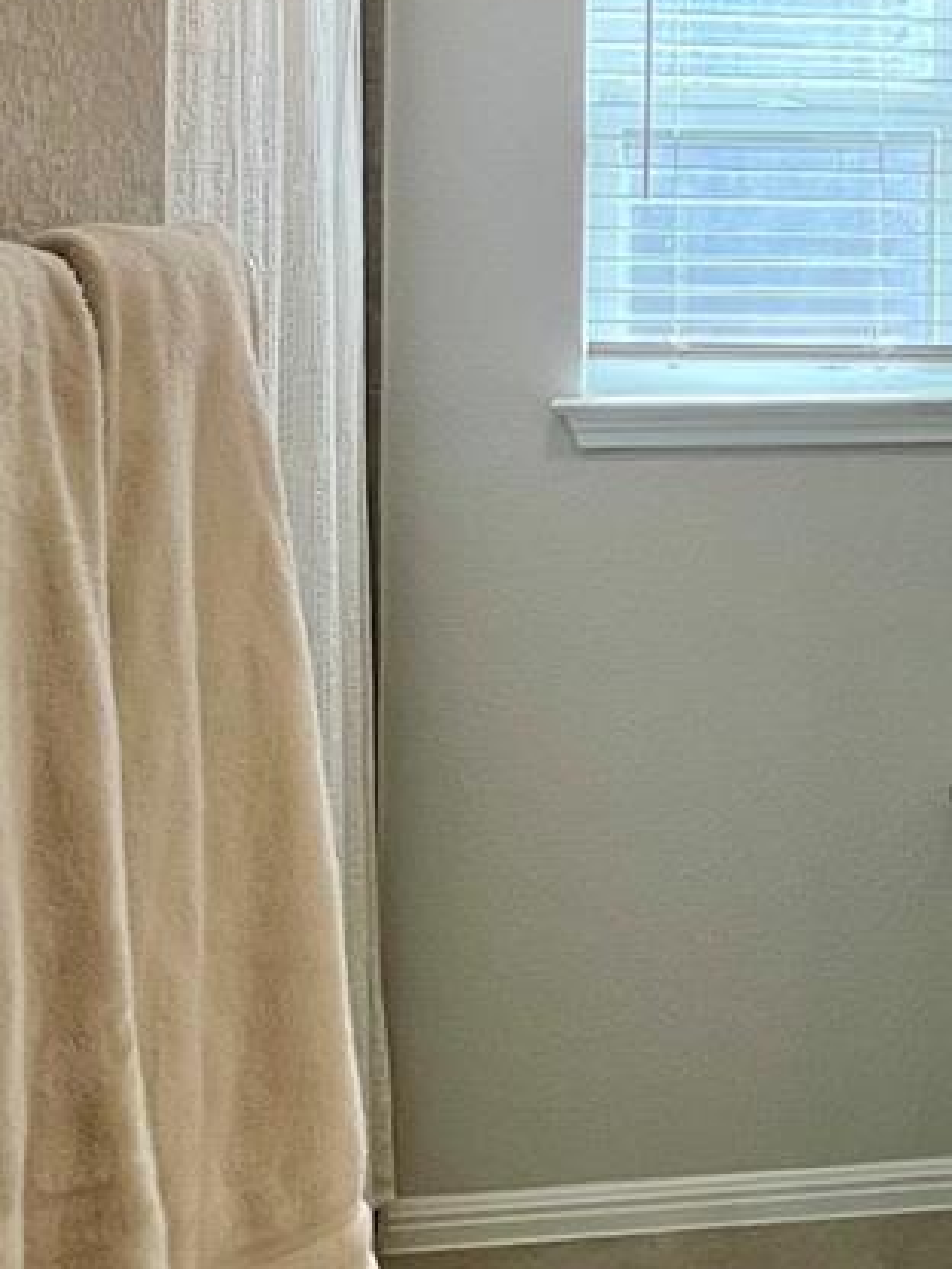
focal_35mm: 48
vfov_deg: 37.7
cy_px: 198
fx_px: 1760
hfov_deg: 27.2
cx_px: 1098
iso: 32
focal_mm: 1.57
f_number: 1.8
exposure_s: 1/120
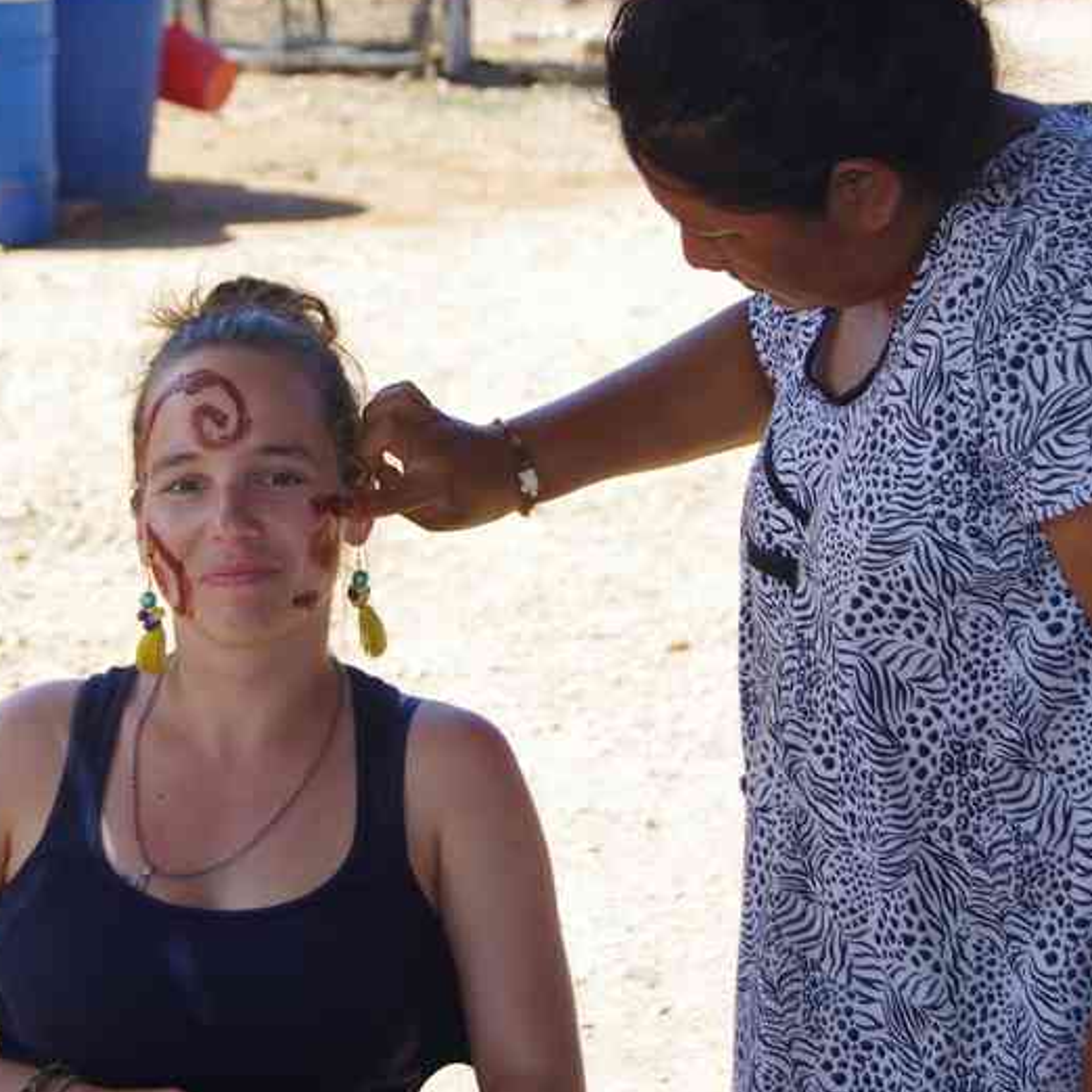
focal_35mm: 104
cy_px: 433
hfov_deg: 16.7
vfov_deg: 16.7
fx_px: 3712
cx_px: 311
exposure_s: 1/100
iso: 100
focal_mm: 42.5
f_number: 4.5
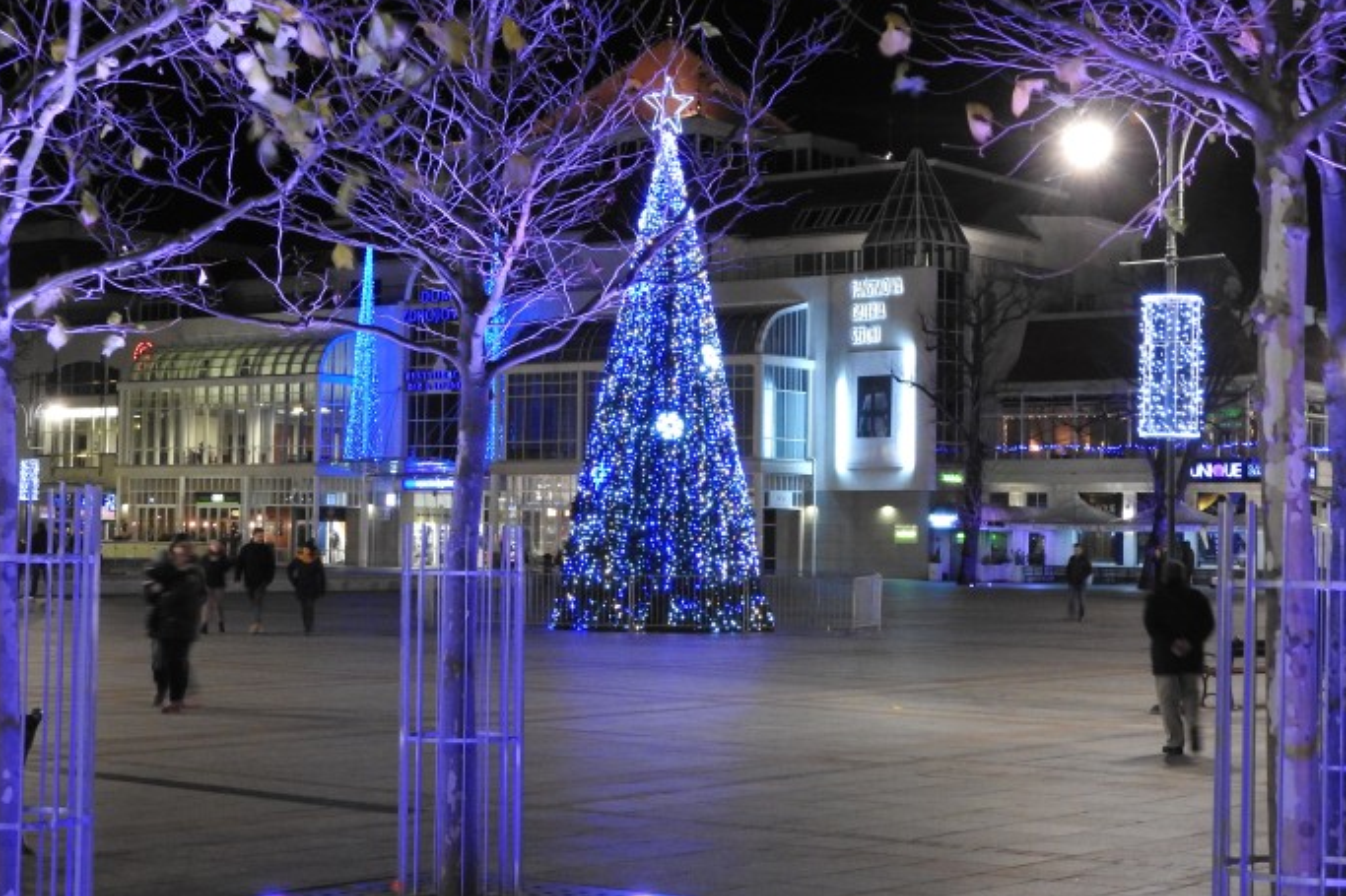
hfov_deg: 30.1
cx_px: 650
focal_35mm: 67
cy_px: 370
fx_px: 2504
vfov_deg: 20.3
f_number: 4
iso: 640
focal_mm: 9.9
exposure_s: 1/8
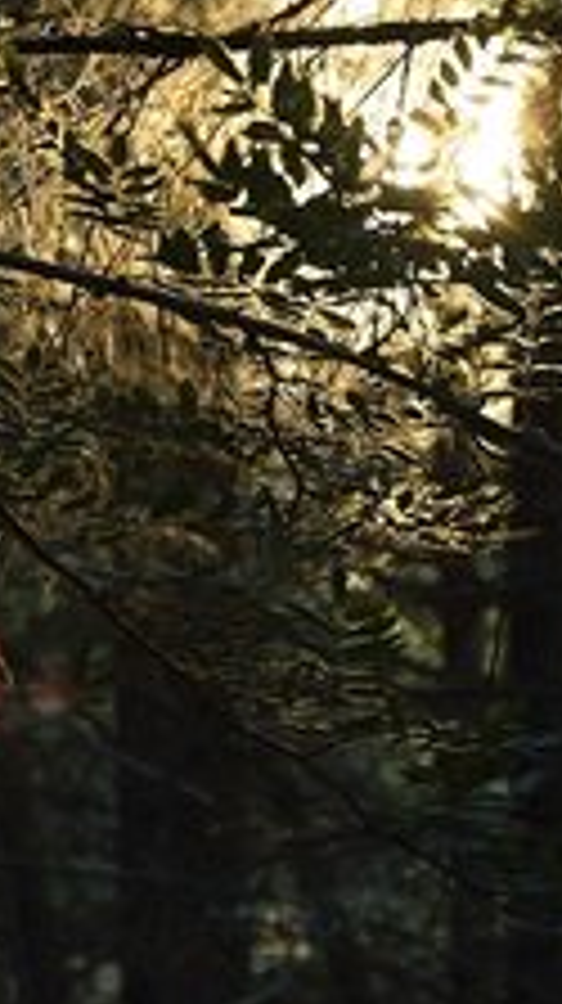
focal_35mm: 444
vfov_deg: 4.9
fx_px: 11805
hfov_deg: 2.7
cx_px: 220
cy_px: 306
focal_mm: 105
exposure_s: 1/3
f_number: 5.6
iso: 100
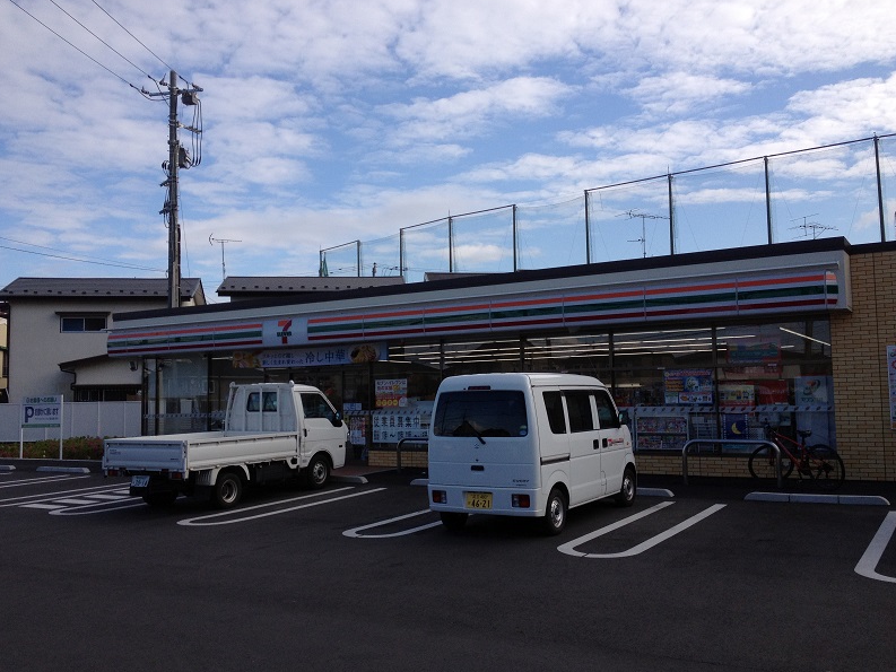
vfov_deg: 39.7
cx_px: 443
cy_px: 335
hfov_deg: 51.3
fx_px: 932
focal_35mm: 36
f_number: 2.4
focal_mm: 4.28
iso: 64
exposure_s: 1/1232
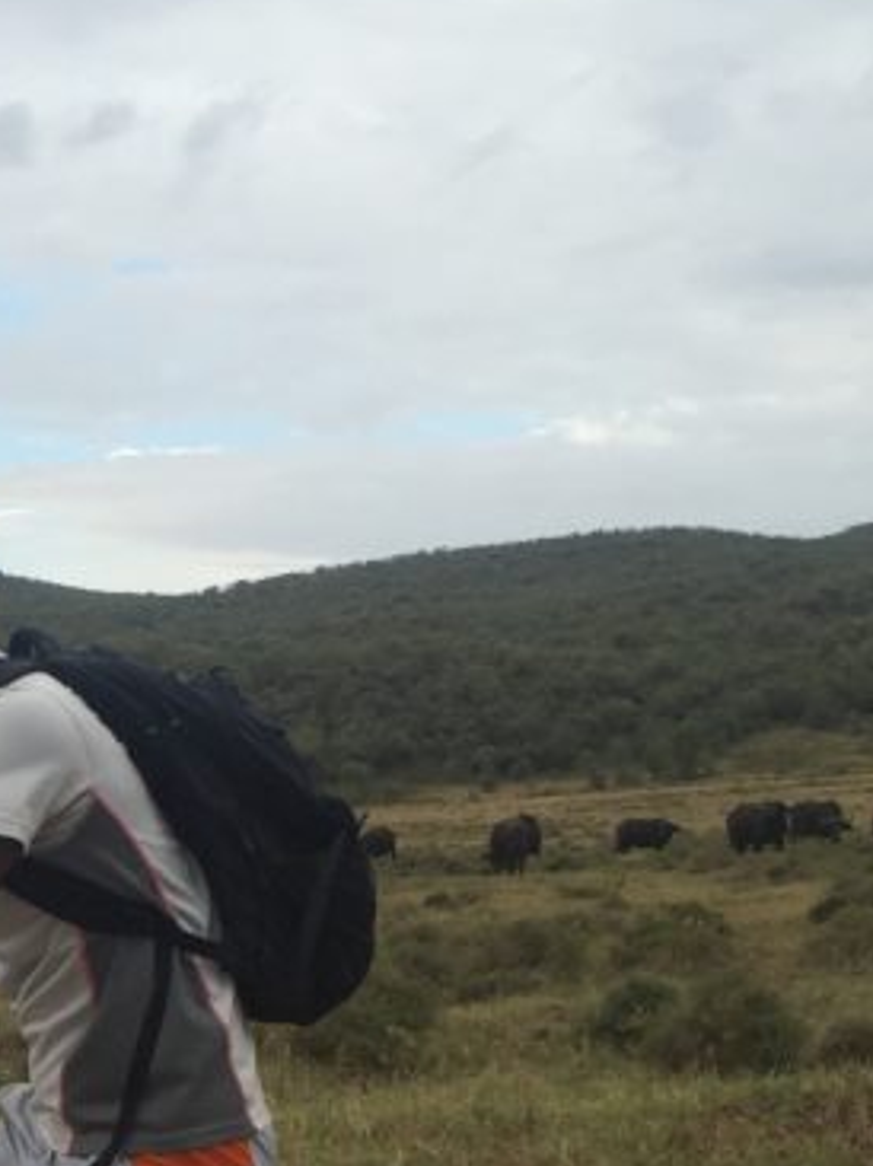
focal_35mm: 74
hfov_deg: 19.0
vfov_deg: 25.2
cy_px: 1133
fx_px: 2491
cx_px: -99
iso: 32
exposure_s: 1/706
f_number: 2.2
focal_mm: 4.15
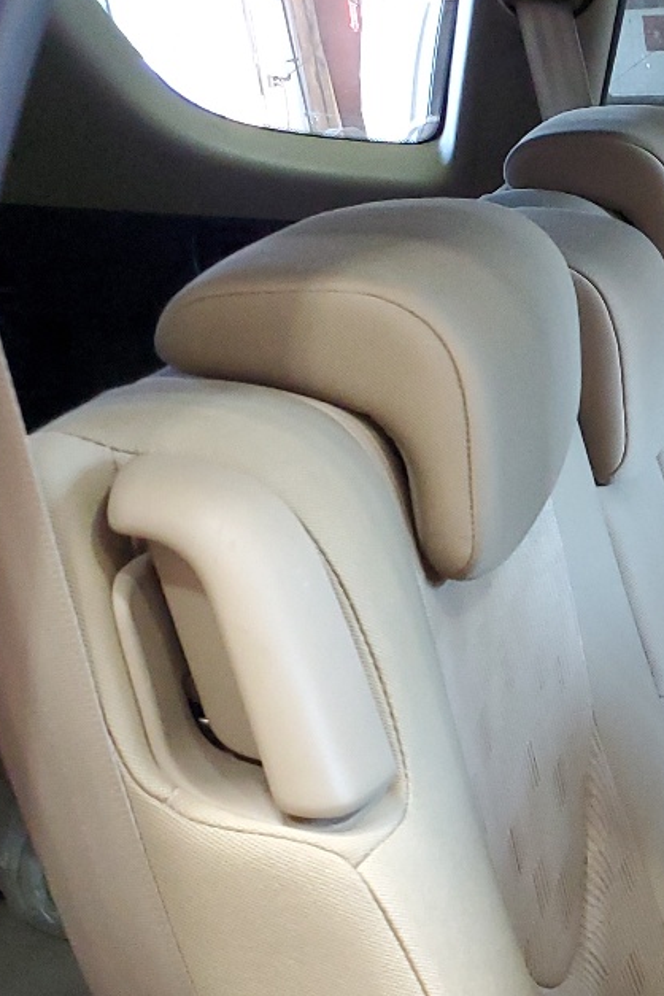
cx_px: 1044
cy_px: 809
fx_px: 1909
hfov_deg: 17.4
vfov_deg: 28.6
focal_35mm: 69
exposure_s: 1/60.2
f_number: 1.5
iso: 282
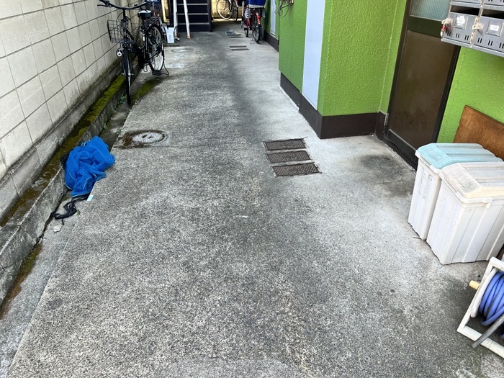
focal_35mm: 26
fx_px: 379
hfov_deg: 67.3
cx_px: 252
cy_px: 189
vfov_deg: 53.1
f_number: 1.5
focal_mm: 5.7
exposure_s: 1/137
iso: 32
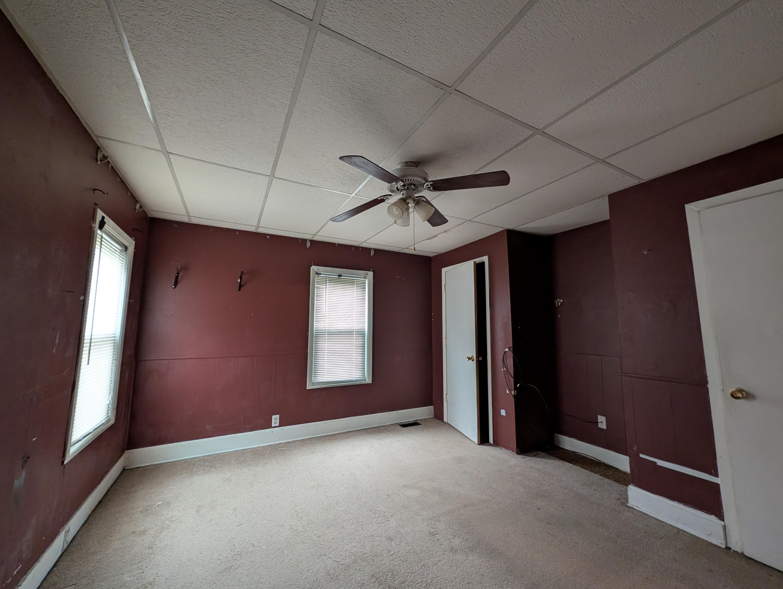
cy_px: 294
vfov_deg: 94.6
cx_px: 392
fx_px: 272
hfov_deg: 110.5
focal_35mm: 12
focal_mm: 2.02
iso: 161
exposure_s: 1/29.4
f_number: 1.7
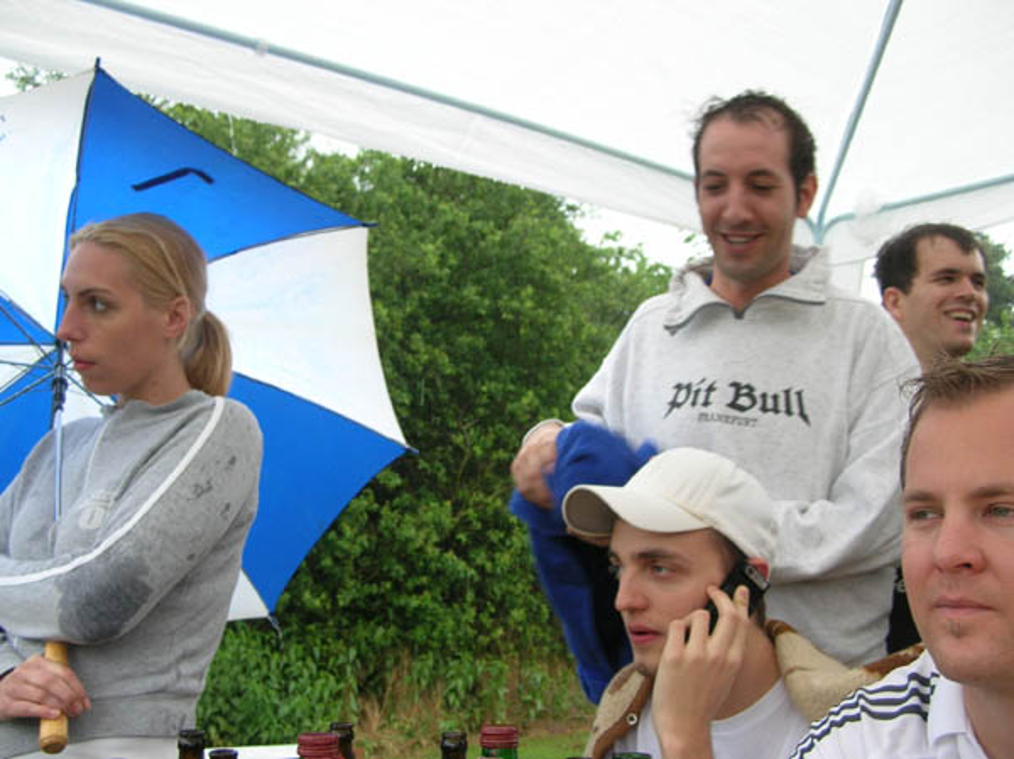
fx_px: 1054
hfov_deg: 51.4
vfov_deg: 39.6
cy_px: 380
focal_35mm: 36
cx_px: 507
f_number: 2.7
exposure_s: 1/69.8
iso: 50
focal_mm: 6
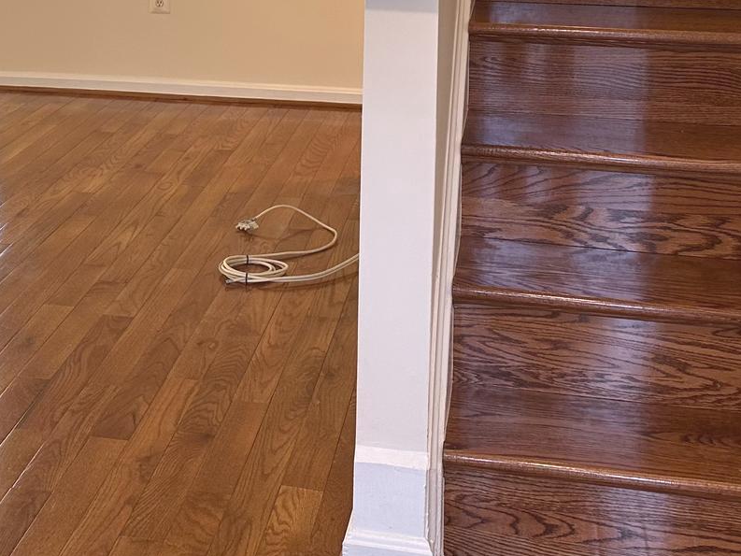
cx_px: 207
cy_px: -31
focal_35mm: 62
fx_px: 1327
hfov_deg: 30.8
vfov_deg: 22.5
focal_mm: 6.86
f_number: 1.78
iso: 125
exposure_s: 1/60
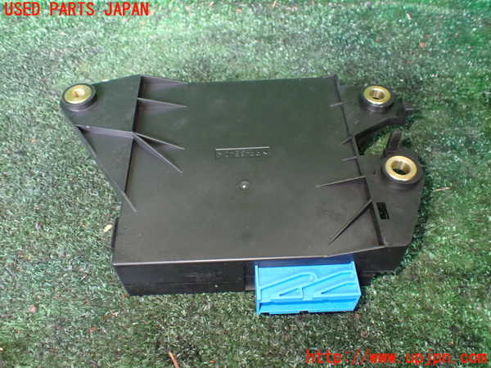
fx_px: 426
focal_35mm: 30
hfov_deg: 60.0
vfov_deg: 46.8
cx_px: 246
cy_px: 184
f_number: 2.3
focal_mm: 5.4
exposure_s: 1/30
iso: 1000
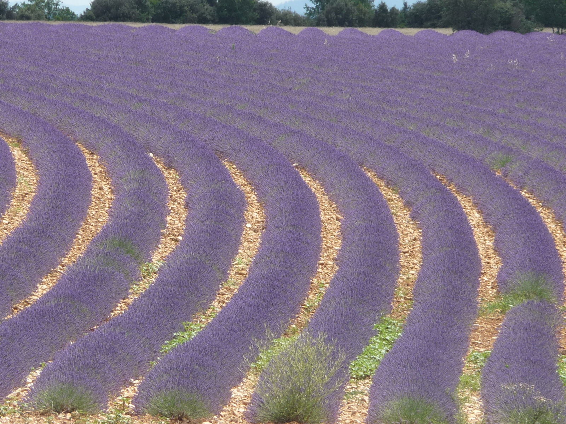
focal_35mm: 430
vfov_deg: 3.5
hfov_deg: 4.6
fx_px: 7031
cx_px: 283
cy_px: 212
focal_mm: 44
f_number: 4.9
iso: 100
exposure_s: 1/400
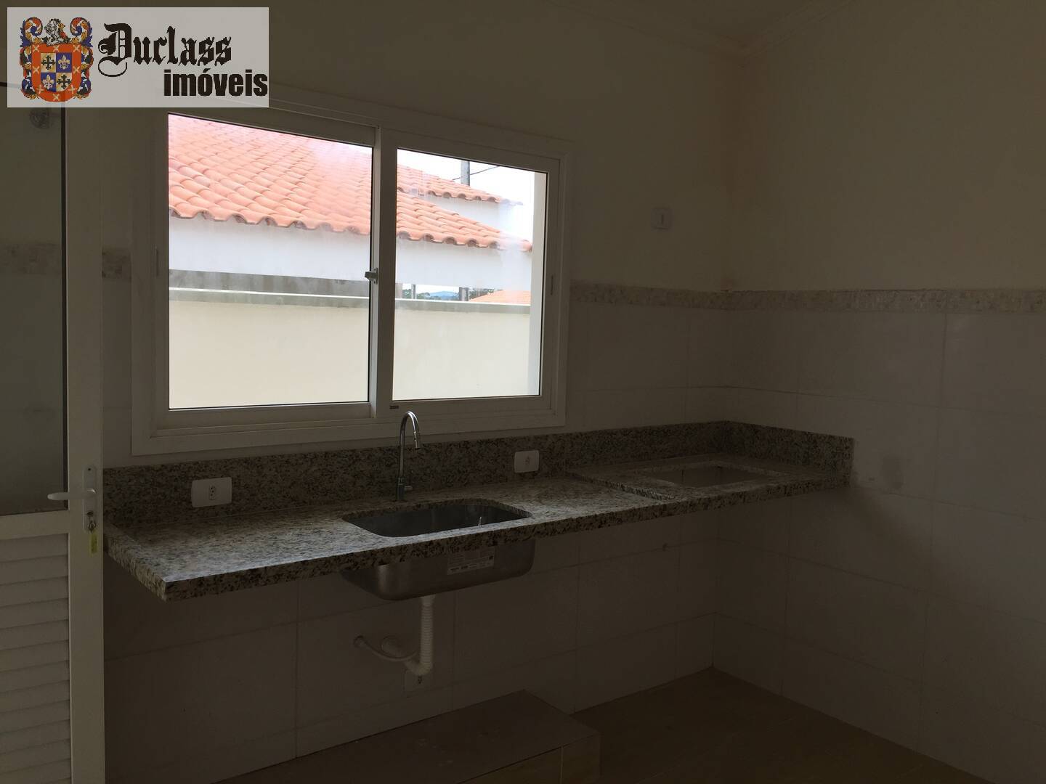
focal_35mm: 29
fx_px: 876
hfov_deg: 61.7
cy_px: 392
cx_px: 523
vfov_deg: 48.2
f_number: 2.2
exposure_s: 1/694
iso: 32
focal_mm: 4.15
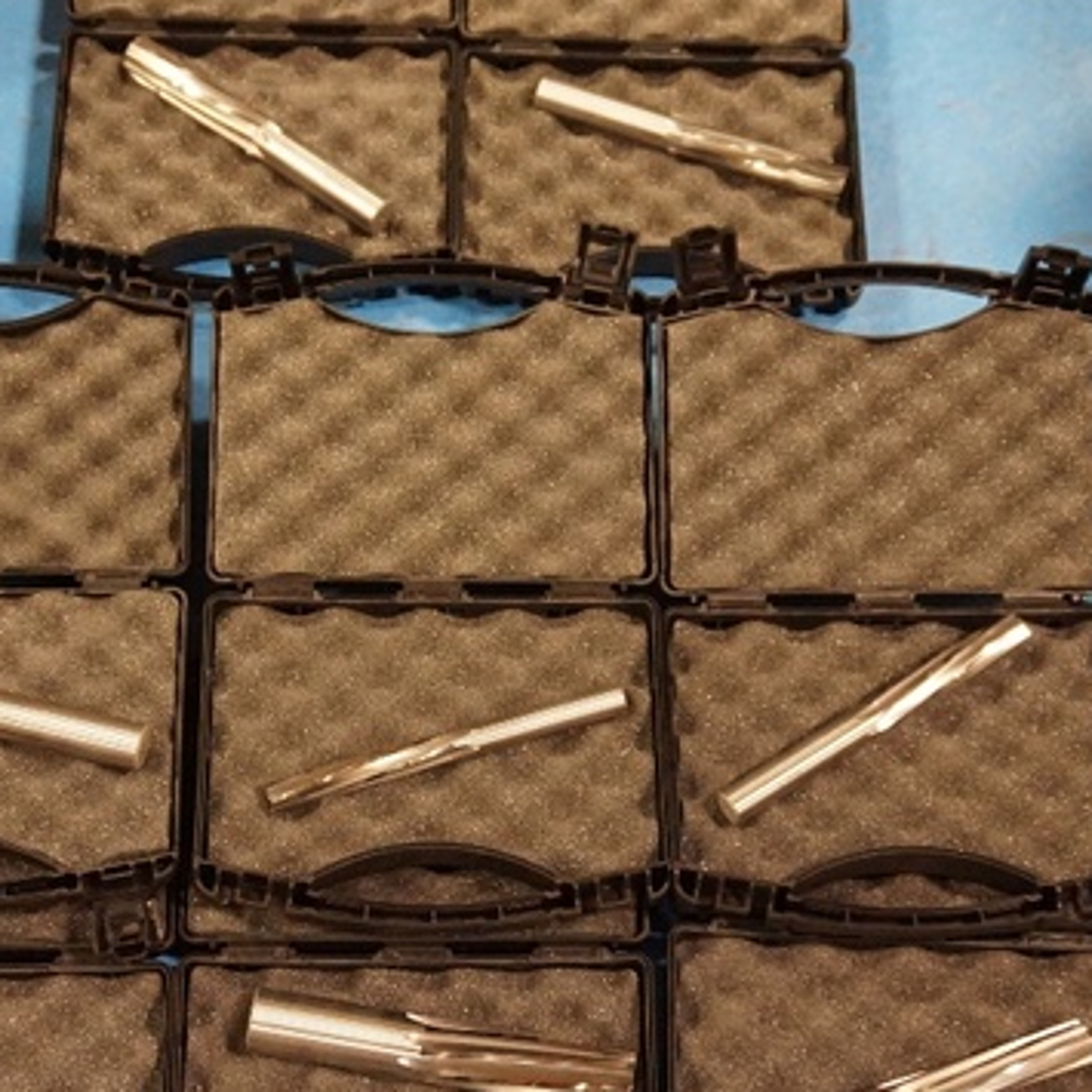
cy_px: 569
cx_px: 458
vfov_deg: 27.7
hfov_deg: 27.7
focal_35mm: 62
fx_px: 2213
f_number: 4.5
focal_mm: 24
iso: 3200
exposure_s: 1/80
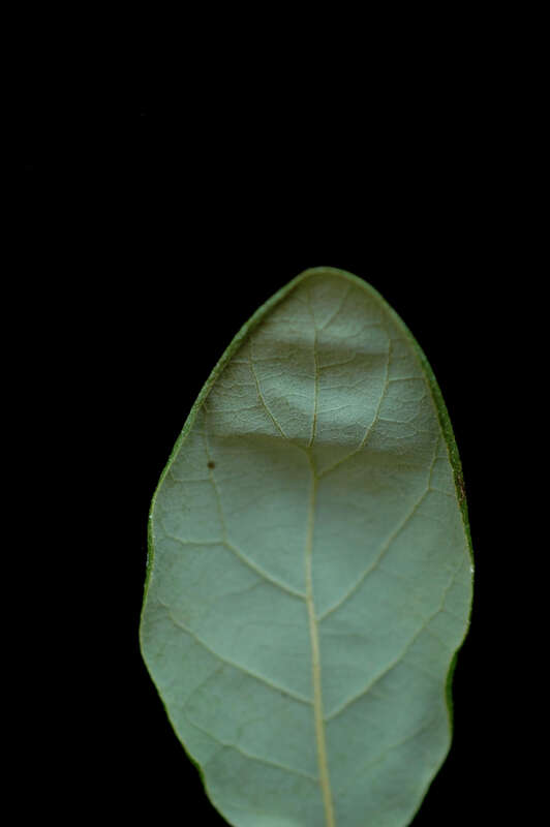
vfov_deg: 33.4
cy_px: 414
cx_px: 275
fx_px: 1377
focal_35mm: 60
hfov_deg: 22.6
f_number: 3.5
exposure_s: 1/80
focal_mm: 40
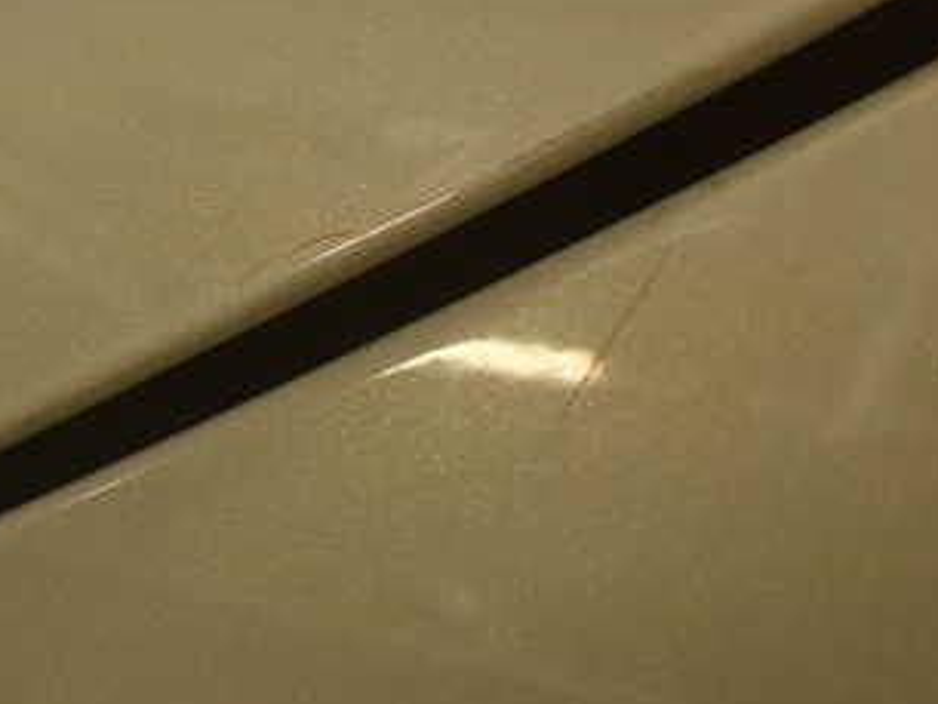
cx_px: 58
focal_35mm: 63
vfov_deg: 23.3
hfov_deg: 29.2
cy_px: 360
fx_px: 1708
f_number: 2.4
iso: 200
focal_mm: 5.79
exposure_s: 1/40
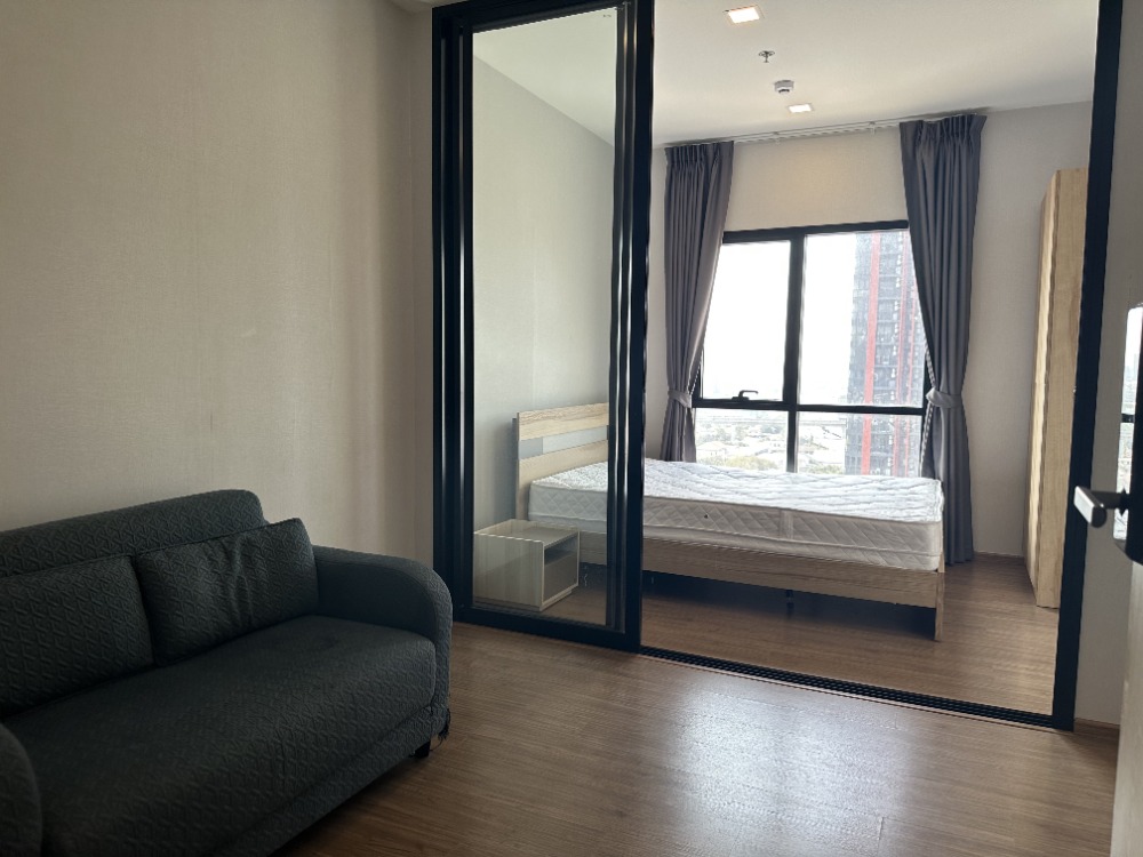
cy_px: 428
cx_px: 572
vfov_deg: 56.8
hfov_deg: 71.6
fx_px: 792
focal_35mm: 24
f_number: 1.78
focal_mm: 6.86
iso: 100
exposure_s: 1/121
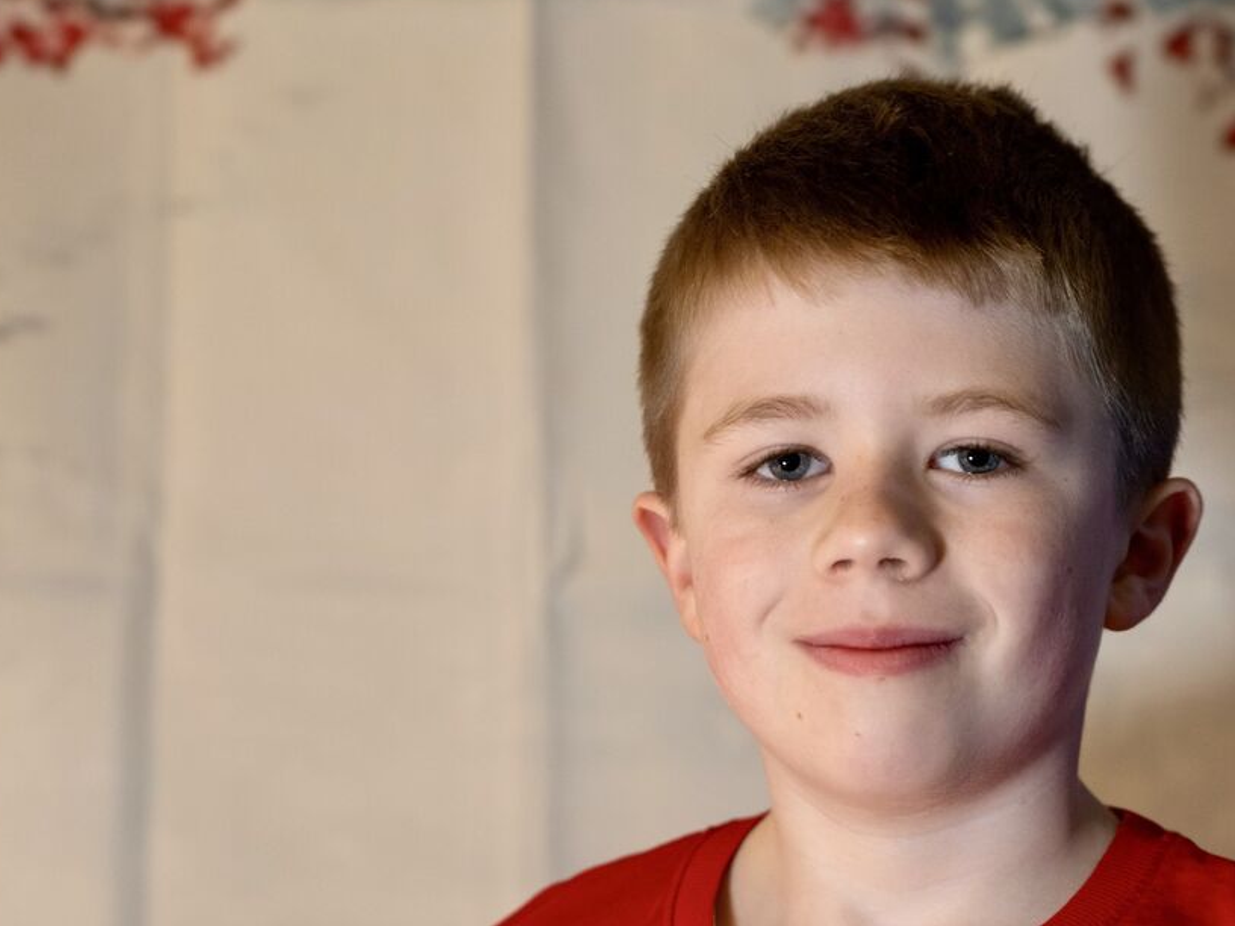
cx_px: 813
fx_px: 3532
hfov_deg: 19.8
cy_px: 468
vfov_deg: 14.9
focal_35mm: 99
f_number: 3.5
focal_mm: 70
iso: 1600
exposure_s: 1/100
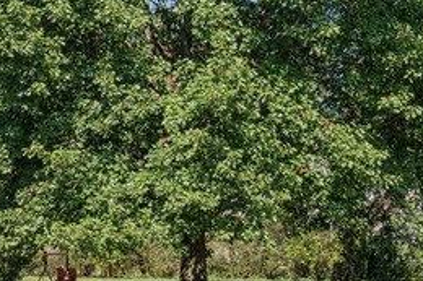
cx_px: 146
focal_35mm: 106
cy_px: 224
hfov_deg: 19.2
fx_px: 1245
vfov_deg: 12.8
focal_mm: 17
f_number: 8
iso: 400
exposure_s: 1/640
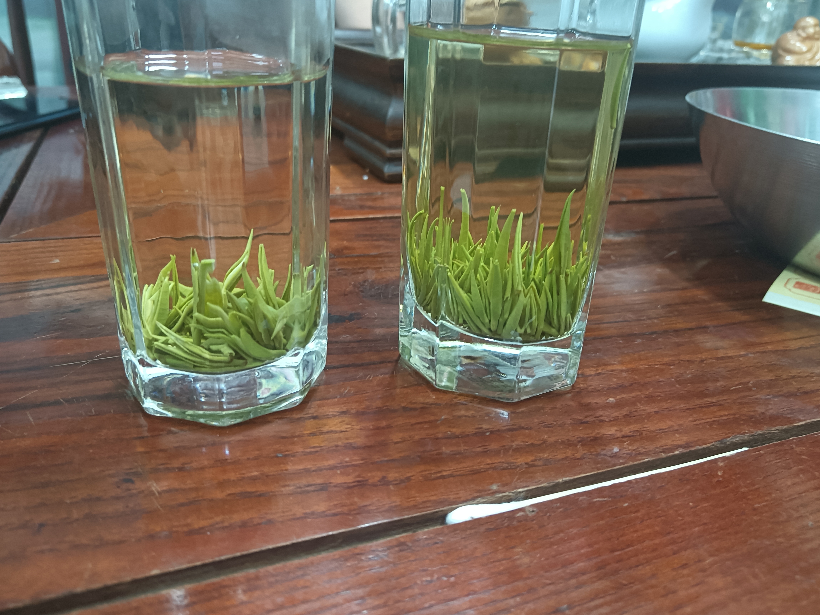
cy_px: 308
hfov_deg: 65.3
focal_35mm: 27
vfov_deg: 51.4
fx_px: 640
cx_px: 410
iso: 913
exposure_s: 1/33.3
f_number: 1.9
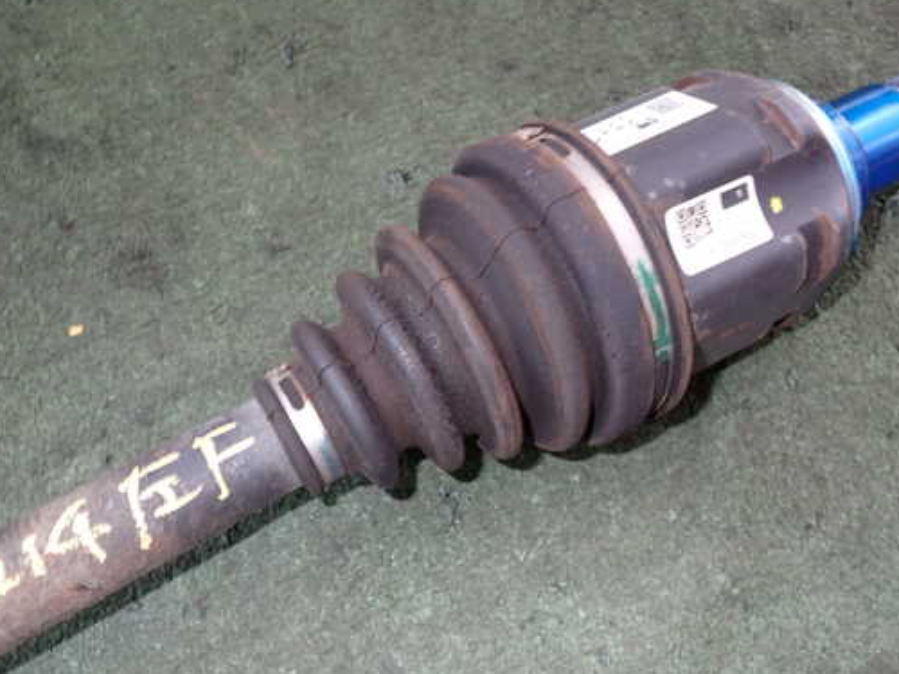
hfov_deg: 51.3
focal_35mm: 36
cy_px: 352
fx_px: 935
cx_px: 487
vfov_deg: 39.6
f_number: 2.3
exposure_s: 1/30
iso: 200
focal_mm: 5.4
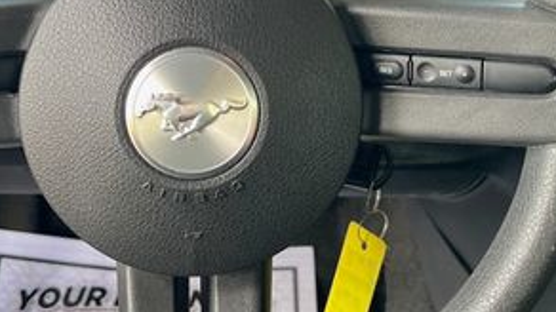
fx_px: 914
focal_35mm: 62
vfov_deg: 19.1
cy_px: 42
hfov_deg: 33.8
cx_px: 227
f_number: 1.5
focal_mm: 5.7
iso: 100
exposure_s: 1/121
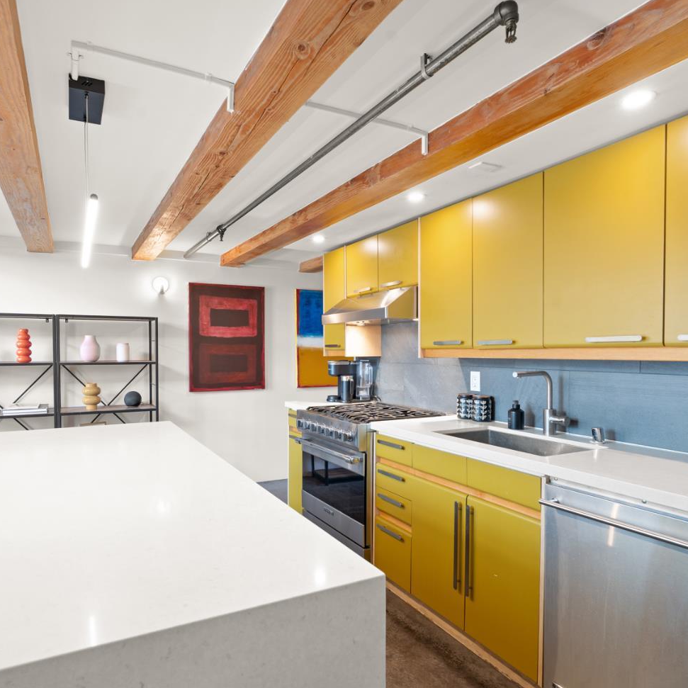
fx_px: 472
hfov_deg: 71.6
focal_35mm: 21
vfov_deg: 72.1
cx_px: 284
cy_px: 340
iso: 100
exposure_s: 2.5
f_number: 8
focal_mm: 16
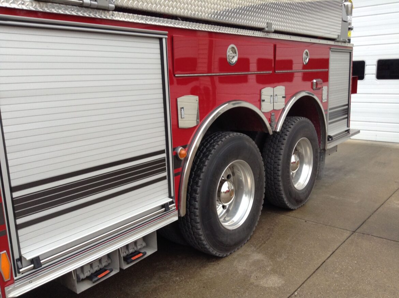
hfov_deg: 55.4
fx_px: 380
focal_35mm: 33
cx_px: 200
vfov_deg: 42.8
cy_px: 149
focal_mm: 3.3
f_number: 2.4
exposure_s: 1/60
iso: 40
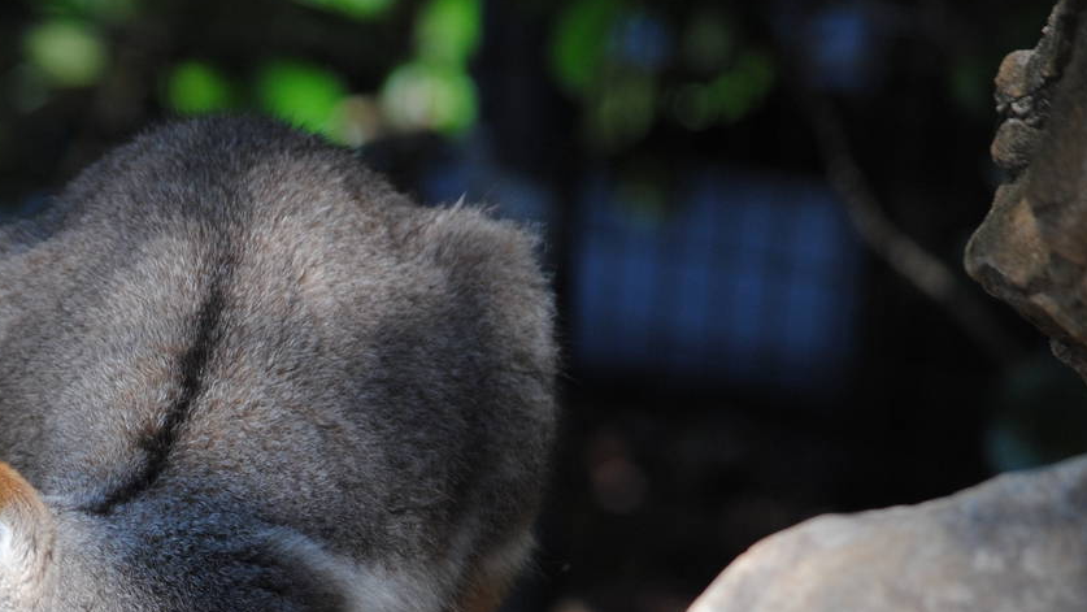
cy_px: 627
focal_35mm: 406
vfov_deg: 3.0
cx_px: 230
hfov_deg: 5.3
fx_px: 11703
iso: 220
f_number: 4.8
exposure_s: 1/500
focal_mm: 135
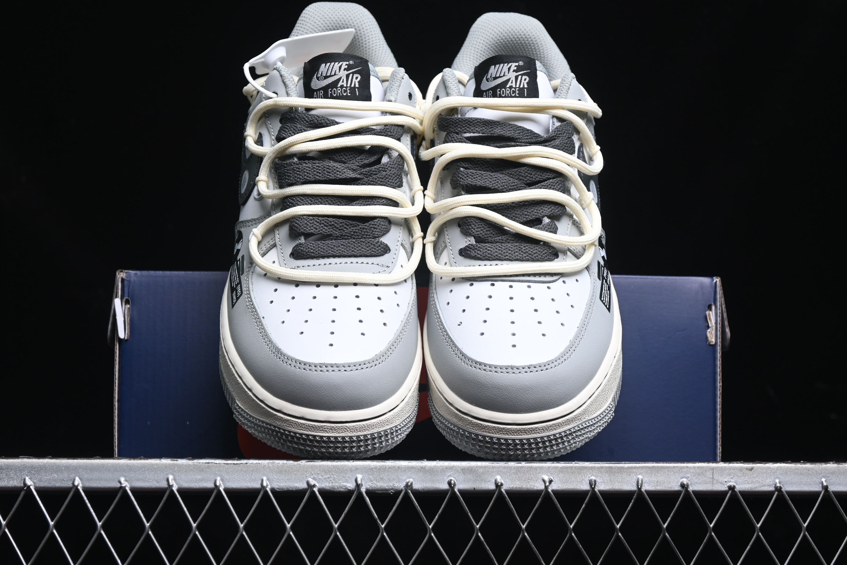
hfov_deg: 27.0
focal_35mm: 75
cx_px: 424
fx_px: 1764
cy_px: 282
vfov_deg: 18.2
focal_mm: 50
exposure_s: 1/60
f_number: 6.3
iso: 160
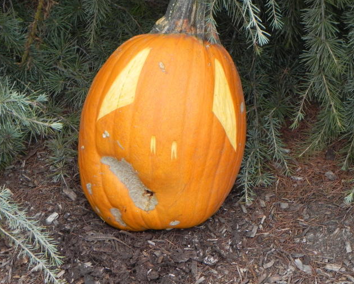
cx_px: 187
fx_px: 1237
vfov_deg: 13.1
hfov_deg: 16.3
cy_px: 143
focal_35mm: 118
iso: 160
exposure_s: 1/164
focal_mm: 18.8
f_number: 5
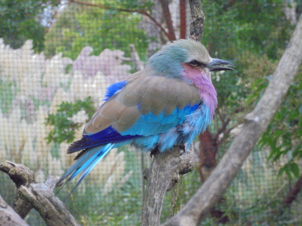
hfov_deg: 12.7
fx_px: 1361
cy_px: 113
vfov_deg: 9.5
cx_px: 151
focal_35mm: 156
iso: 800
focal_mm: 27.6
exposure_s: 1/125
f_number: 6.5
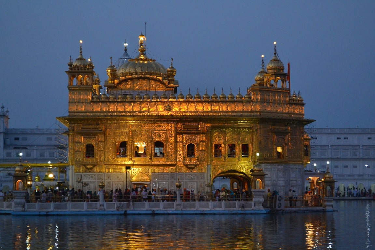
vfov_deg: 16.6
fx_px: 859
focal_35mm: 82
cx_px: 188
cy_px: 125
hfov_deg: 24.6
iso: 1600
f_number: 5.6
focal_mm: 55
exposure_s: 1/60
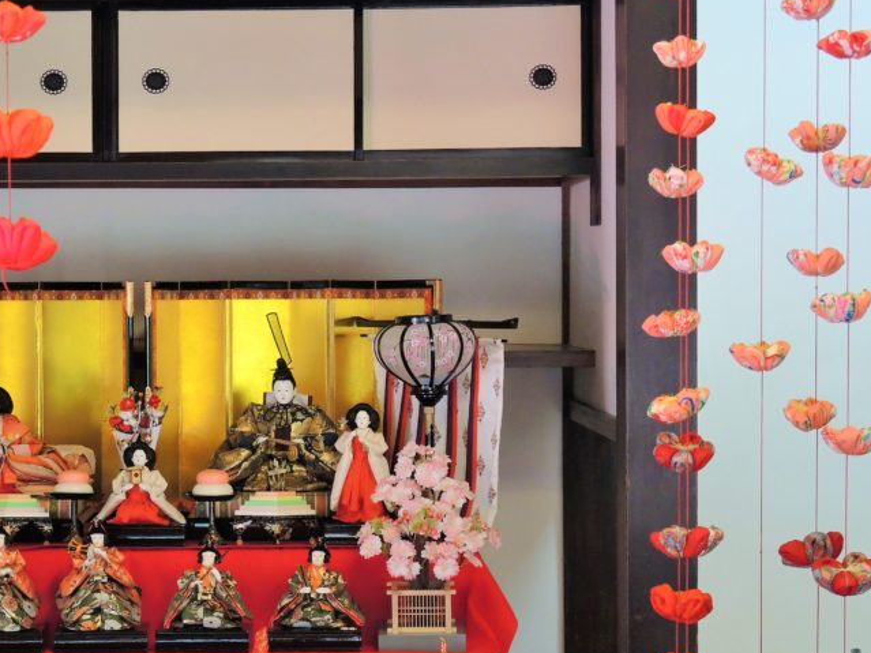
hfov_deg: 20.9
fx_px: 2340
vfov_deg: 15.9
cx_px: 207
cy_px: 423
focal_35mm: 93
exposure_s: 1/25
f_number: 2.8
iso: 400
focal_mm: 12.5
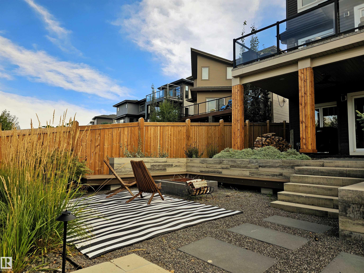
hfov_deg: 73.9
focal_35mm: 23
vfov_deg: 58.9
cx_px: 182
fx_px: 242
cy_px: 136
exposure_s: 1/585
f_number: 1.7
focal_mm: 6.3
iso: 12
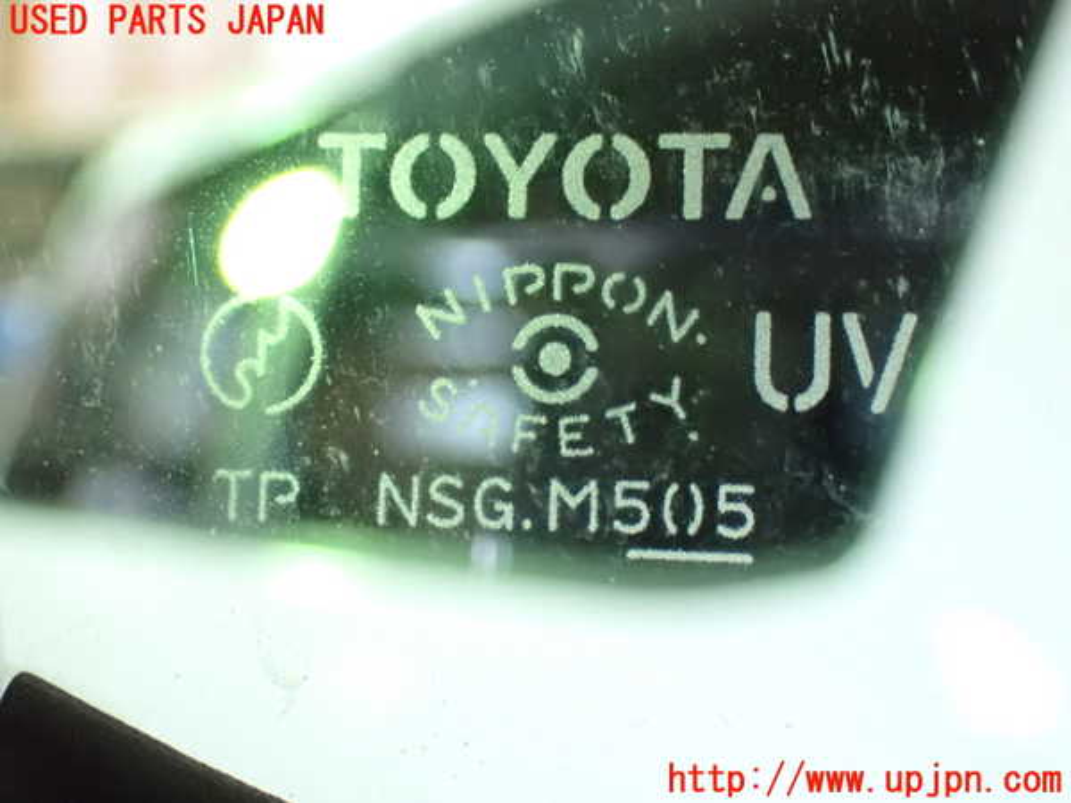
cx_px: 536
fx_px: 1671
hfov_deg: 35.5
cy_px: 402
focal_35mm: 54
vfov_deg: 27.0
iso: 1600
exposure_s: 1/40
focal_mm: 9.65
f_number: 3.3
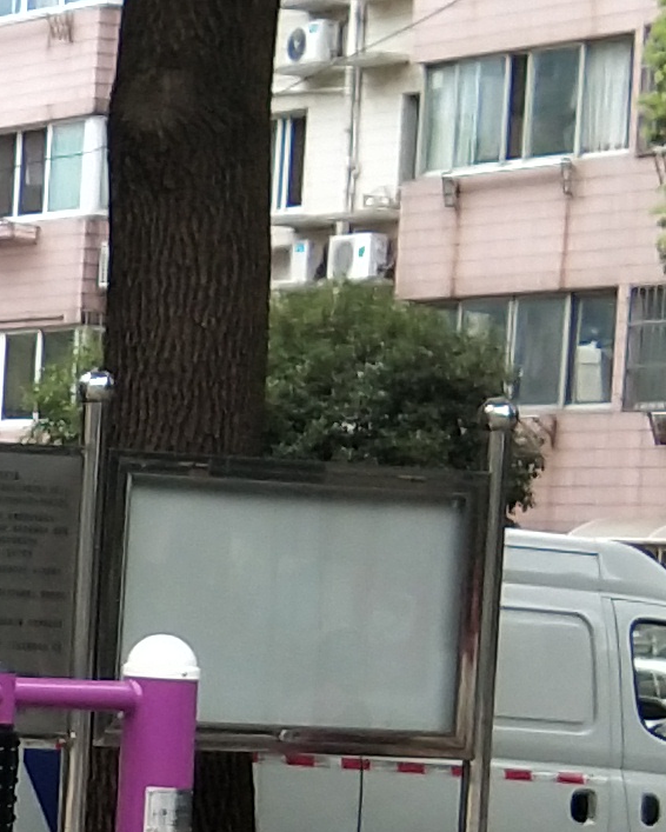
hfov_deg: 8.1
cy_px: 715
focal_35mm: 178
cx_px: -859
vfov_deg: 10.8
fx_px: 4384
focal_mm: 3.69
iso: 50
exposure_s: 1/334
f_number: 2.2
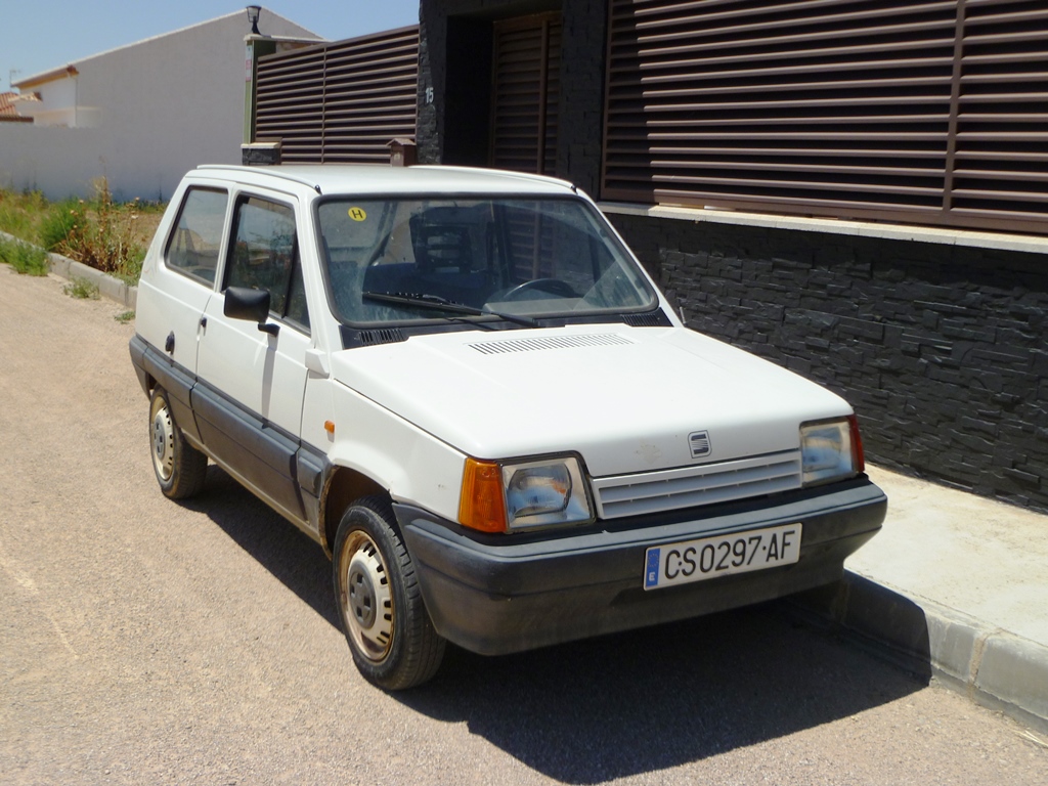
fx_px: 1029
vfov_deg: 41.8
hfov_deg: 54.0
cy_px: 393
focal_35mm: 34
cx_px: 524
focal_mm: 6.1
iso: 80
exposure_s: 1/160
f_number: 11
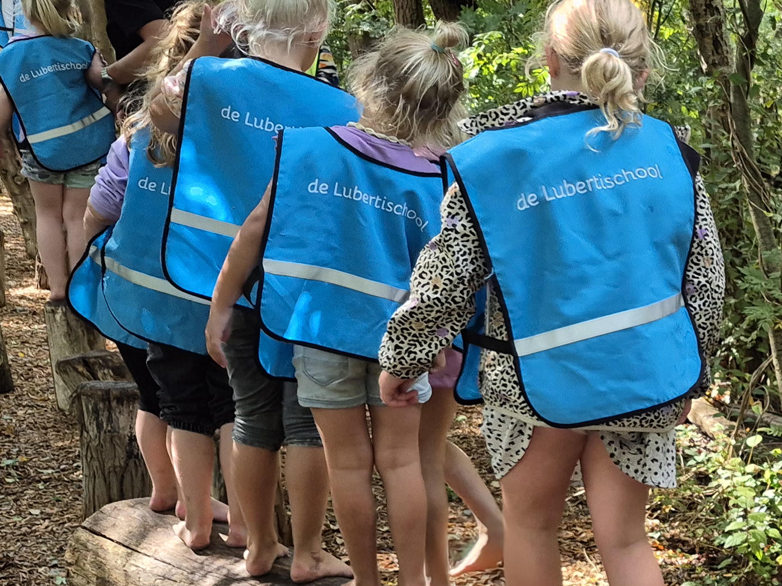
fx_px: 1491
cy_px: 464
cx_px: 987
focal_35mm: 66
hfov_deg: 25.7
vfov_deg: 22.0
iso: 125
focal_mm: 5.4
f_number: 1.8
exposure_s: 1/180
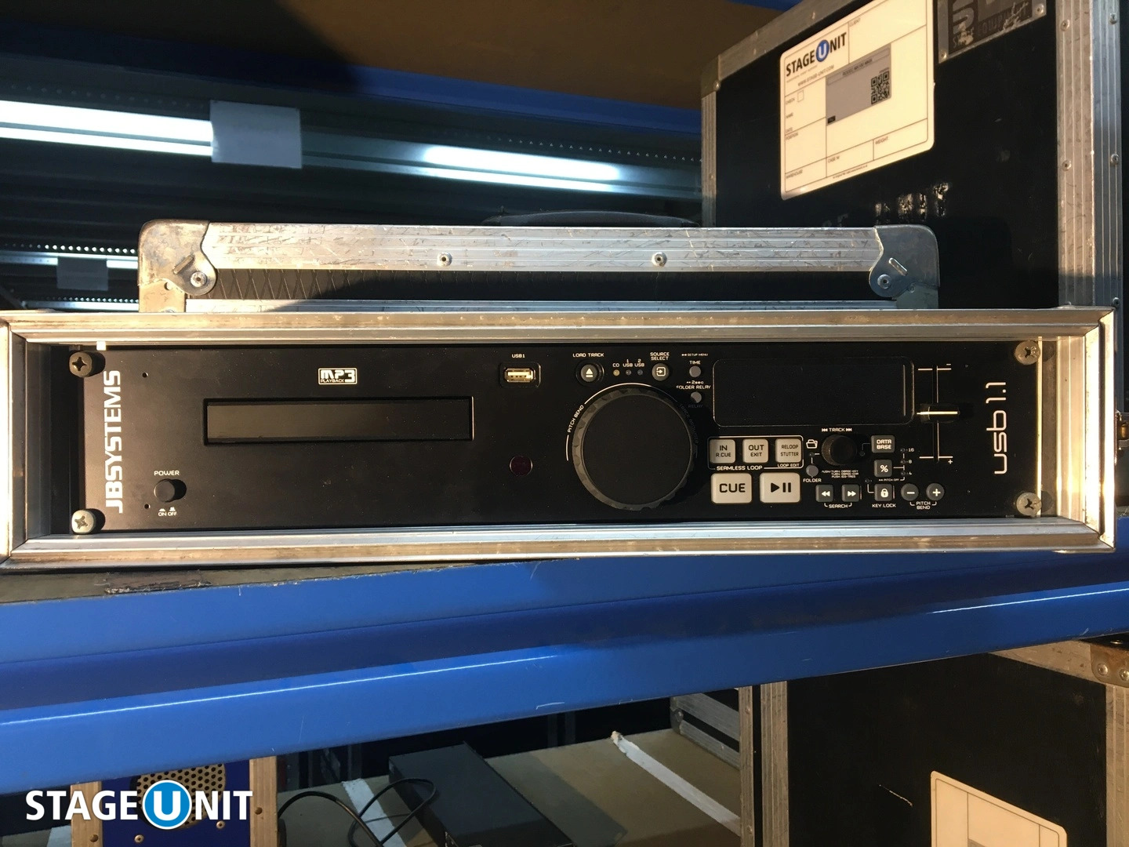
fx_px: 946
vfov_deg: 48.2
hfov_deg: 61.7
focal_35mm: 29
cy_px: 424
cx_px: 564
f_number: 2.2
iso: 80
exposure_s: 1/33
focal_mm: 4.15
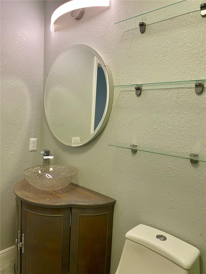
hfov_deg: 53.1
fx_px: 206
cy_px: 137
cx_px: 103
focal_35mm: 26
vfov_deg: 67.3
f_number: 1.8
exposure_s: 1/60
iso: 100
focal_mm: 4.25
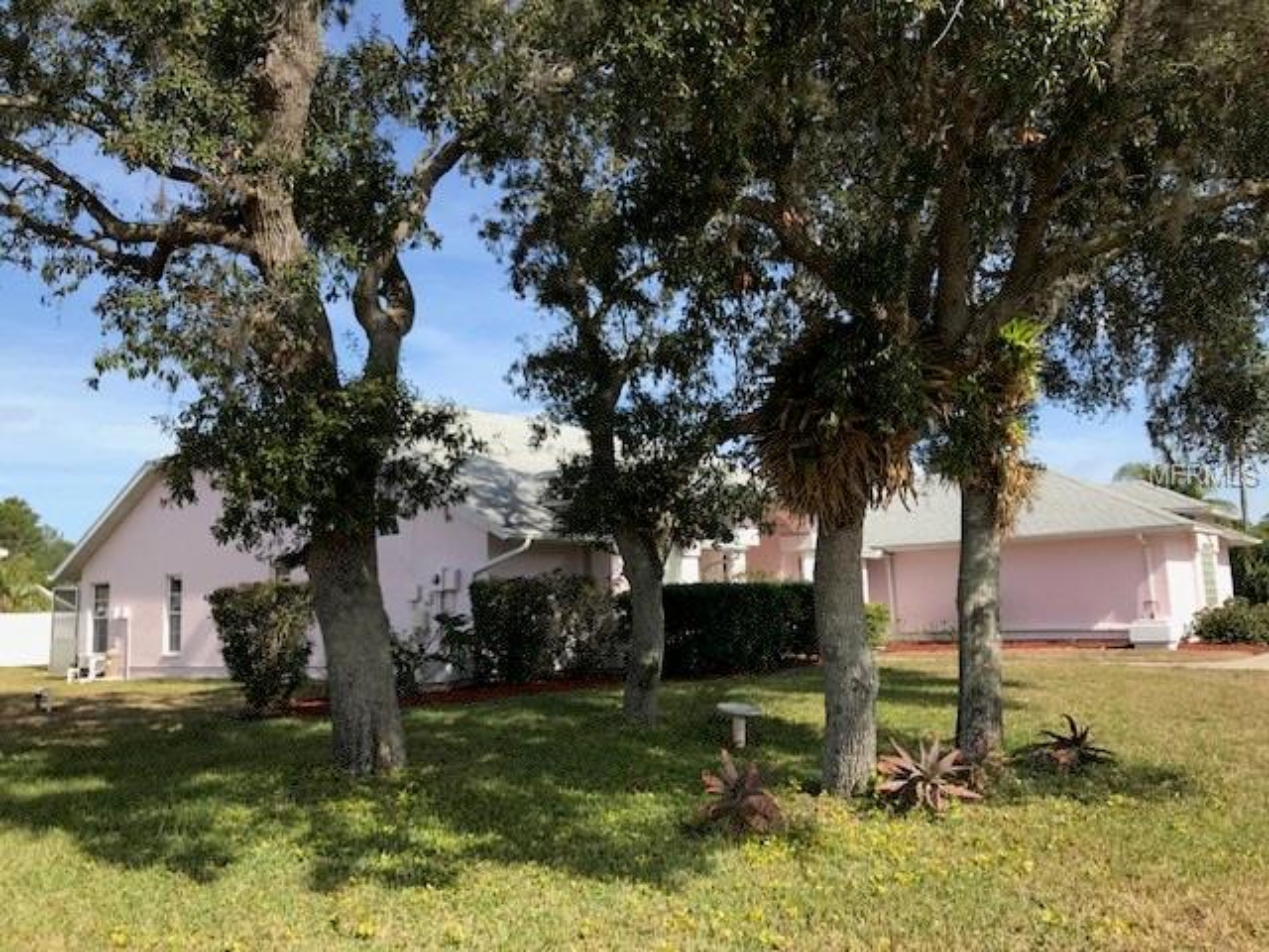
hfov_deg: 63.4
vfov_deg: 49.7
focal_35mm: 28
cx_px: 634
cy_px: 476
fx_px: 1026
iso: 20
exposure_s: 1/1350
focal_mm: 3.99
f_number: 1.8
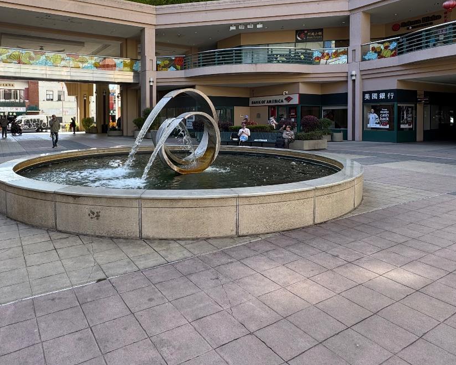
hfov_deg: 67.7
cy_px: 125
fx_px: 337
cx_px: 194
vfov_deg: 55.7
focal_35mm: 25
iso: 40
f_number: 2.2
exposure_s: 1/325
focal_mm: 2.22
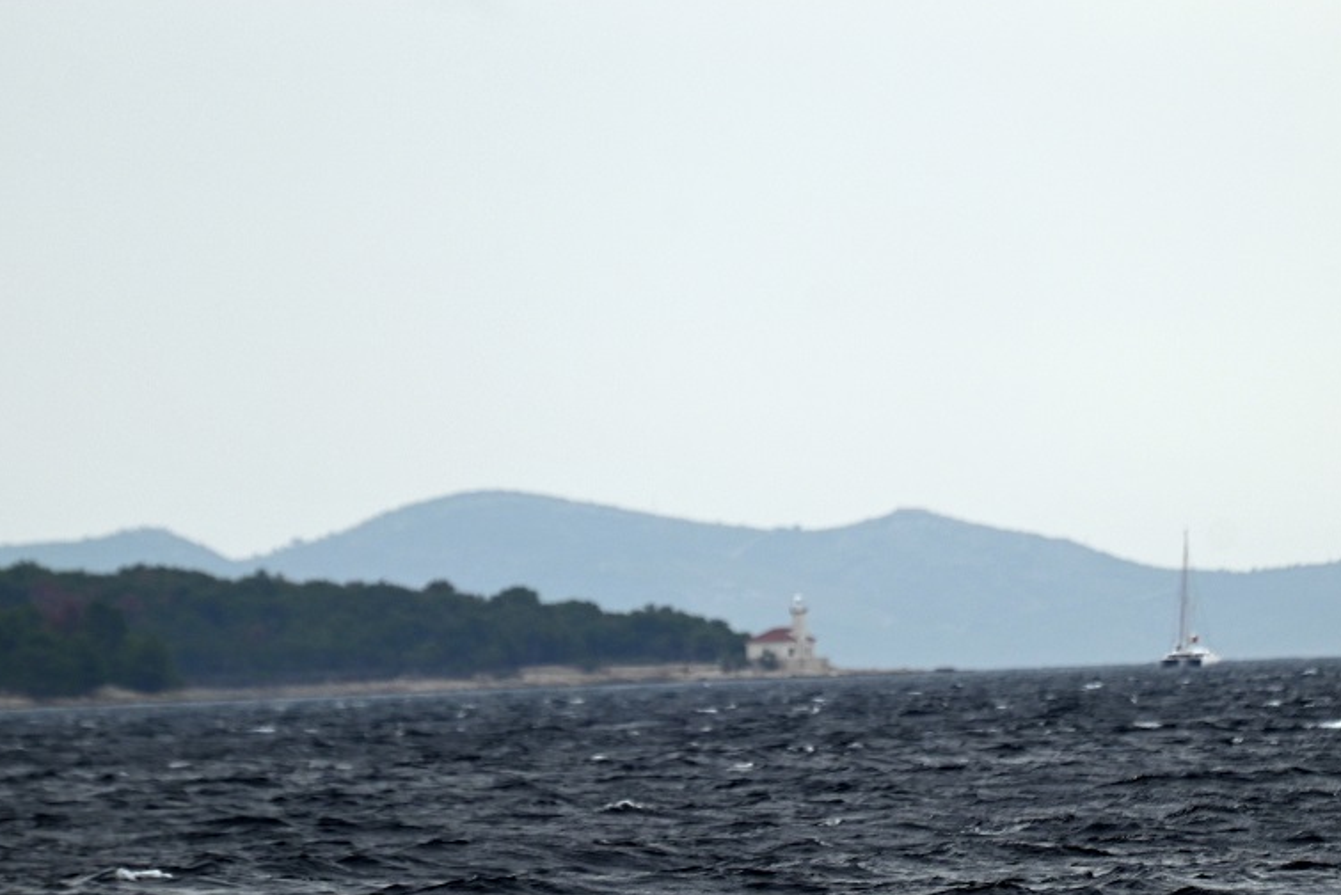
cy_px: 299
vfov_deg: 2.3
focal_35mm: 596
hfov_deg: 3.5
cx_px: 893
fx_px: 22208
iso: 220
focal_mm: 300
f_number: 5.6
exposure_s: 1/1000
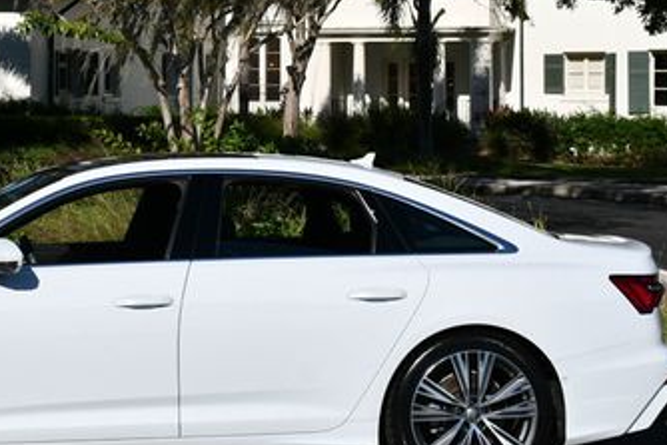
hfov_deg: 17.6
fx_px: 2132
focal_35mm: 115
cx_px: 104
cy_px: 150
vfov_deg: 11.9
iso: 100
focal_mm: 30
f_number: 10
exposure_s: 1/400
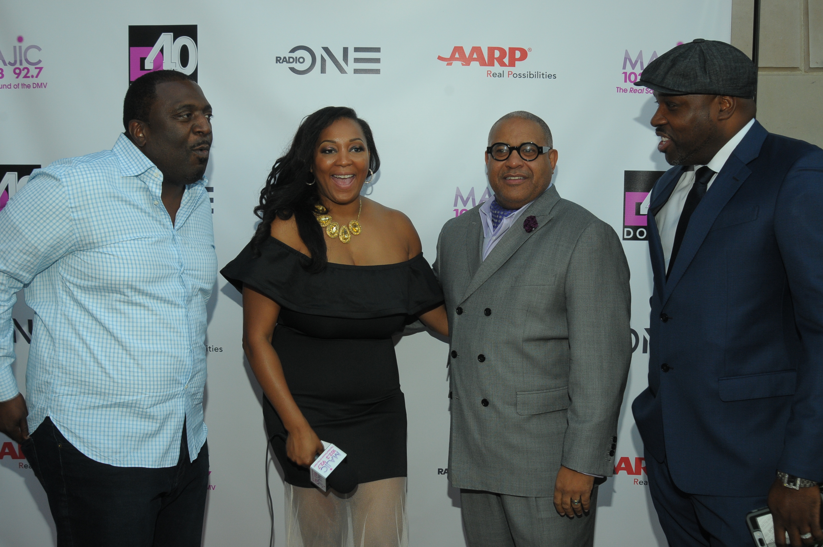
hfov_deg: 53.2
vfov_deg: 36.8
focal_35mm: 36
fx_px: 822
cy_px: 274
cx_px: 412
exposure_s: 1/80
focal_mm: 24
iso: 400
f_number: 8
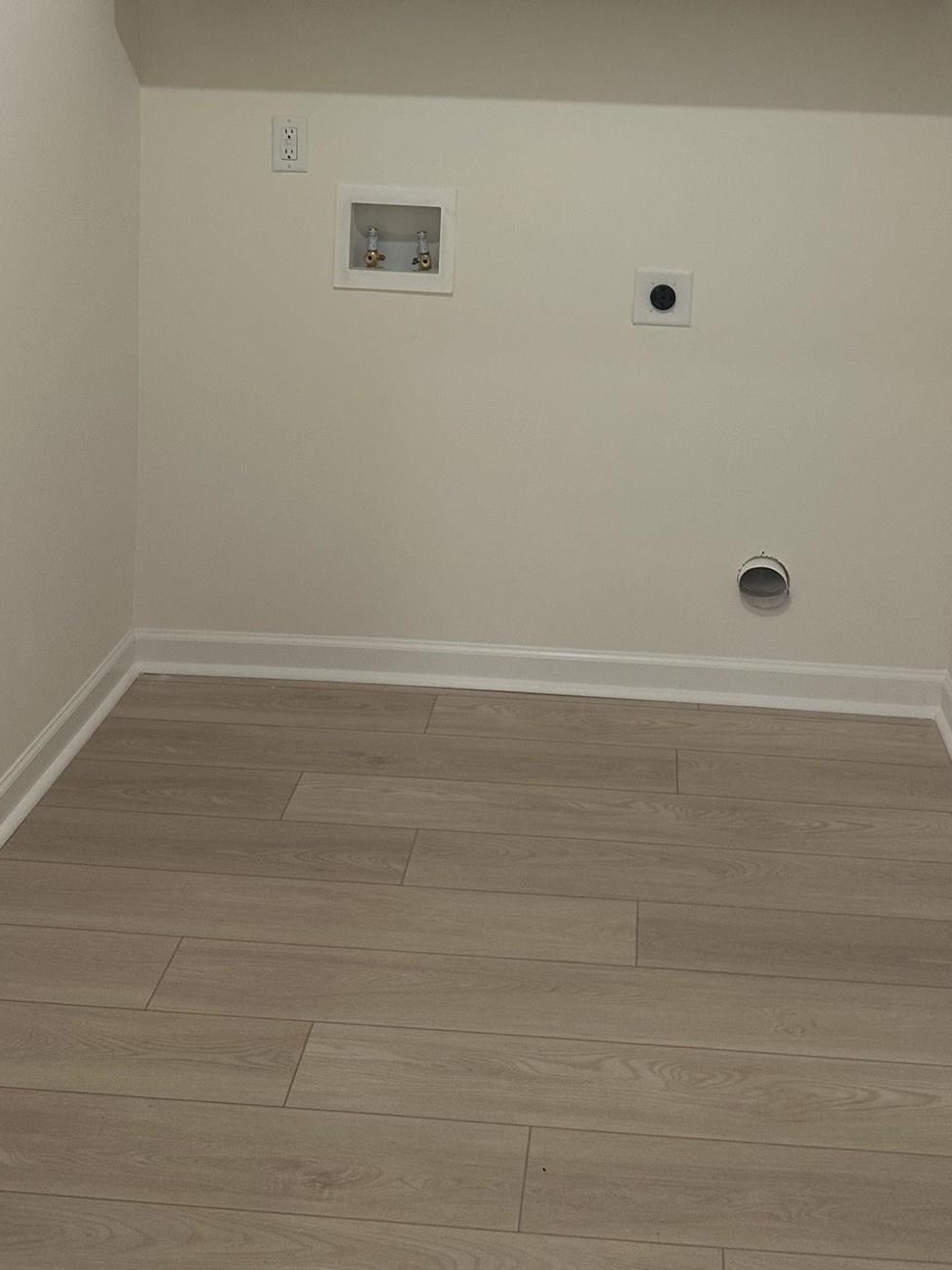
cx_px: 558
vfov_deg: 42.0
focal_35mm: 42
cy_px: 185
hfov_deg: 34.2
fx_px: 1541
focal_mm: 6.86
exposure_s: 1/120
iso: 200
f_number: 1.78
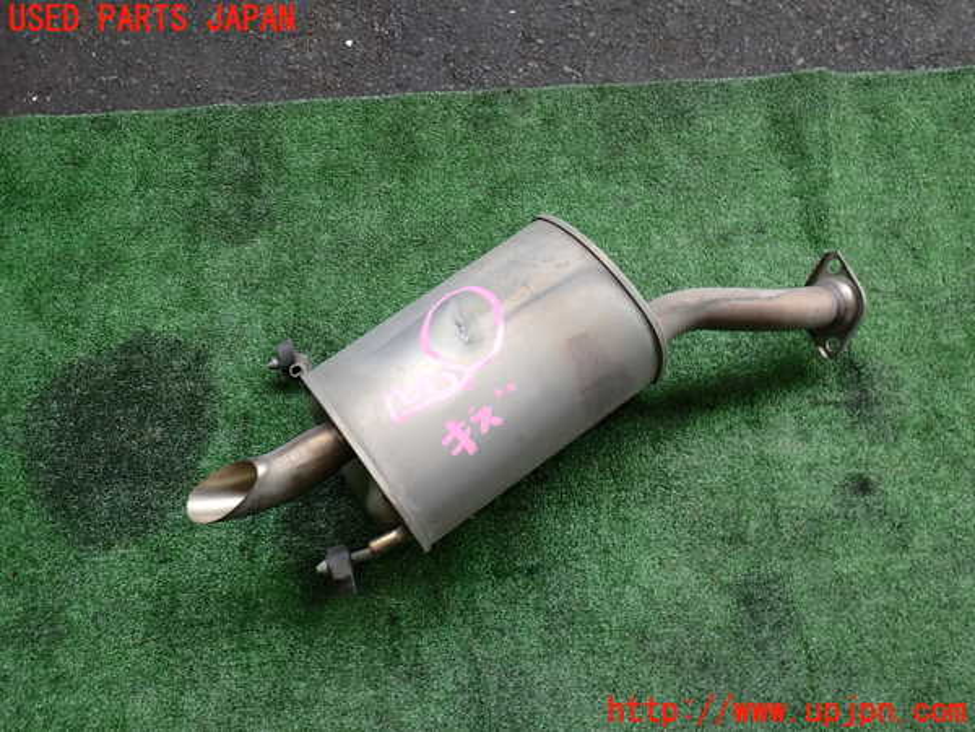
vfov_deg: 46.8
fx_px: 845
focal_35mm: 30
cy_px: 366
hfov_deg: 60.0
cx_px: 488
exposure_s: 1/125
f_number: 2.3
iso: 160
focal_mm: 5.4
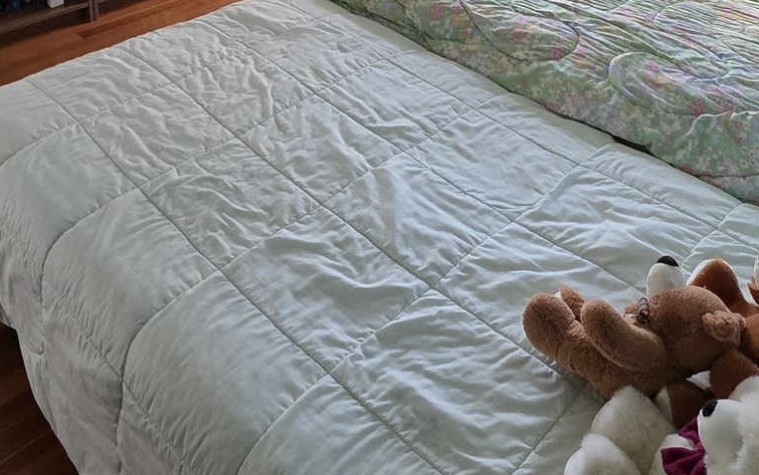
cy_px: -71
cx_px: 292
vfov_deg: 30.2
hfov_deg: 52.3
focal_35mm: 37
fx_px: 765
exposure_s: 1/100
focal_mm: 2.2
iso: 320
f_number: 1.9
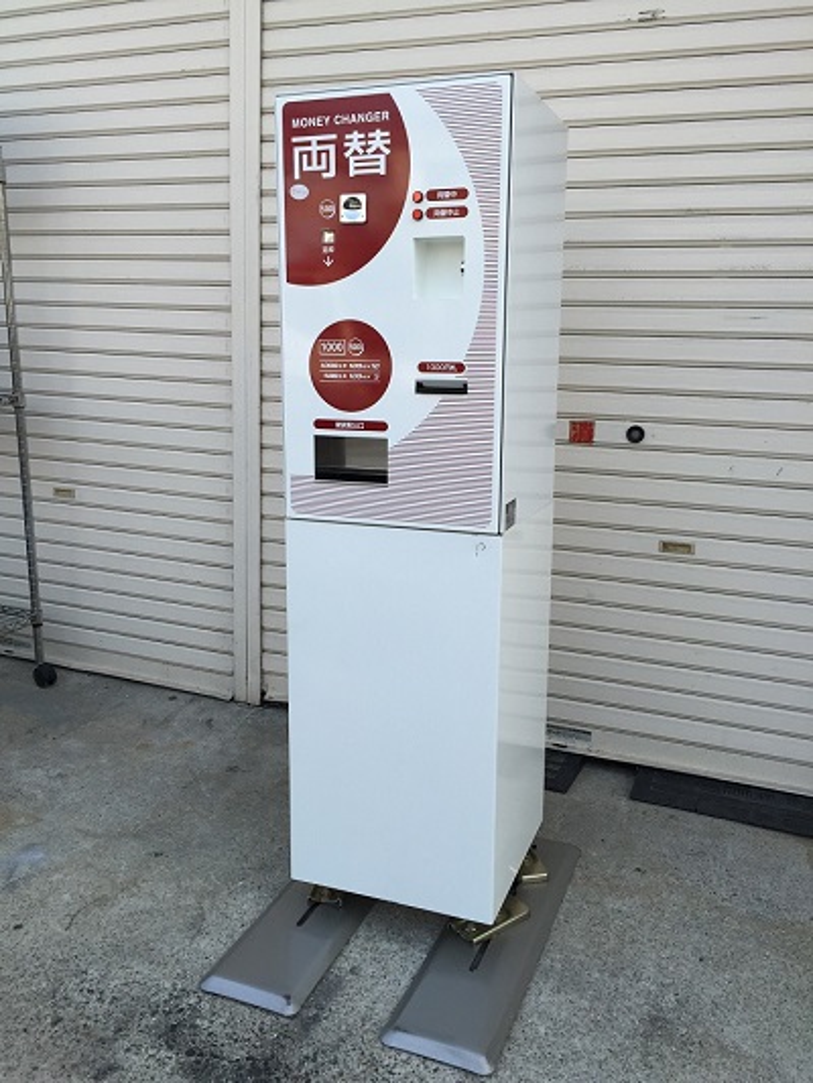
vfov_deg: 61.6
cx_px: 406
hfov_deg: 48.2
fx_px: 908
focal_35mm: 29
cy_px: 542
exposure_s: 1/507
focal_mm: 4.15
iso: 32
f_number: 2.2
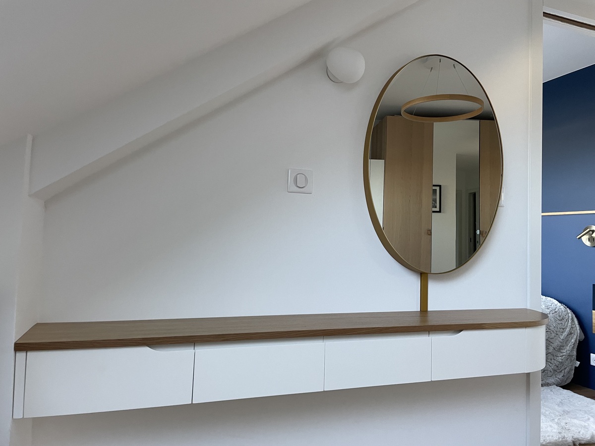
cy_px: 223
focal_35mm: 26
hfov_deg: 67.3
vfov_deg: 53.1
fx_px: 447
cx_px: 298
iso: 125
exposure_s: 1/76
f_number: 1.6
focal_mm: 4.2
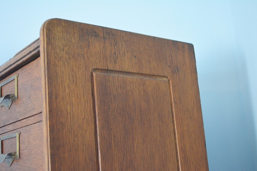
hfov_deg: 36.9
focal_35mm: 54
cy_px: 86
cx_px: 128
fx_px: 385
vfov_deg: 25.1
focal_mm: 36
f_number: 5
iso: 1600
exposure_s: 1/30
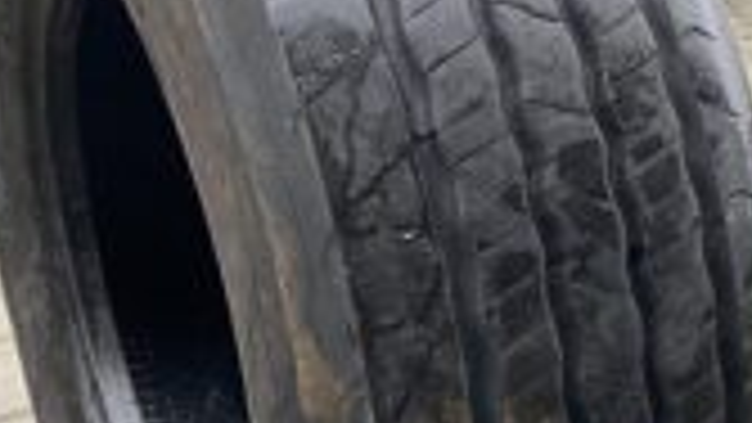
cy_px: 259
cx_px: 473
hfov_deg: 28.8
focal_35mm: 73
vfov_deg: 16.5
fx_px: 1456
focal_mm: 4.25
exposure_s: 1/82
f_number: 1.8
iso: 125
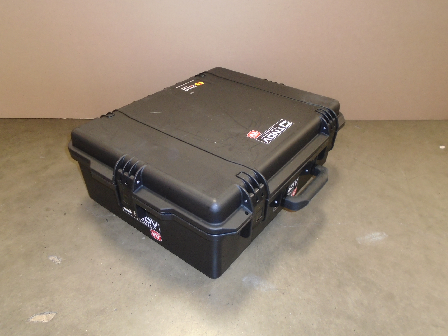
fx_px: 336
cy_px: 168
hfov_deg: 67.3
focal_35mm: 26
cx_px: 224
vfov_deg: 53.1
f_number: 3.2
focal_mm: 4.6
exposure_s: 1/30
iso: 250
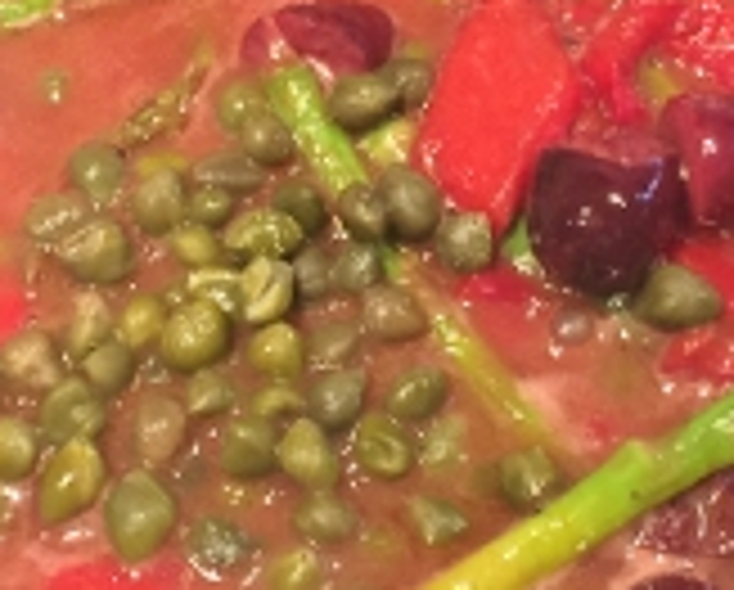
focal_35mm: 111
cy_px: 122
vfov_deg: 13.9
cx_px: 473
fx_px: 2416
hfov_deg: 17.2
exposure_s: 1/15
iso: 80
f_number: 2.2
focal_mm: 4.15
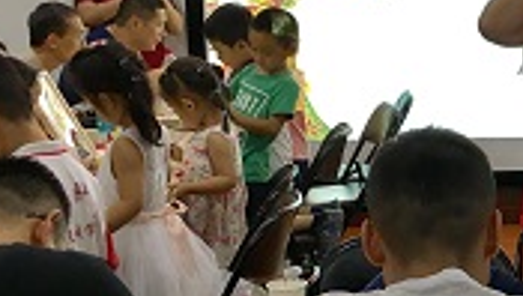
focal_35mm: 84
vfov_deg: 14.5
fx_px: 1167
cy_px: 155
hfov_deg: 23.4
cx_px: 601
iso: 80
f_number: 2.2
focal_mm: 4.15
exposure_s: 1/33
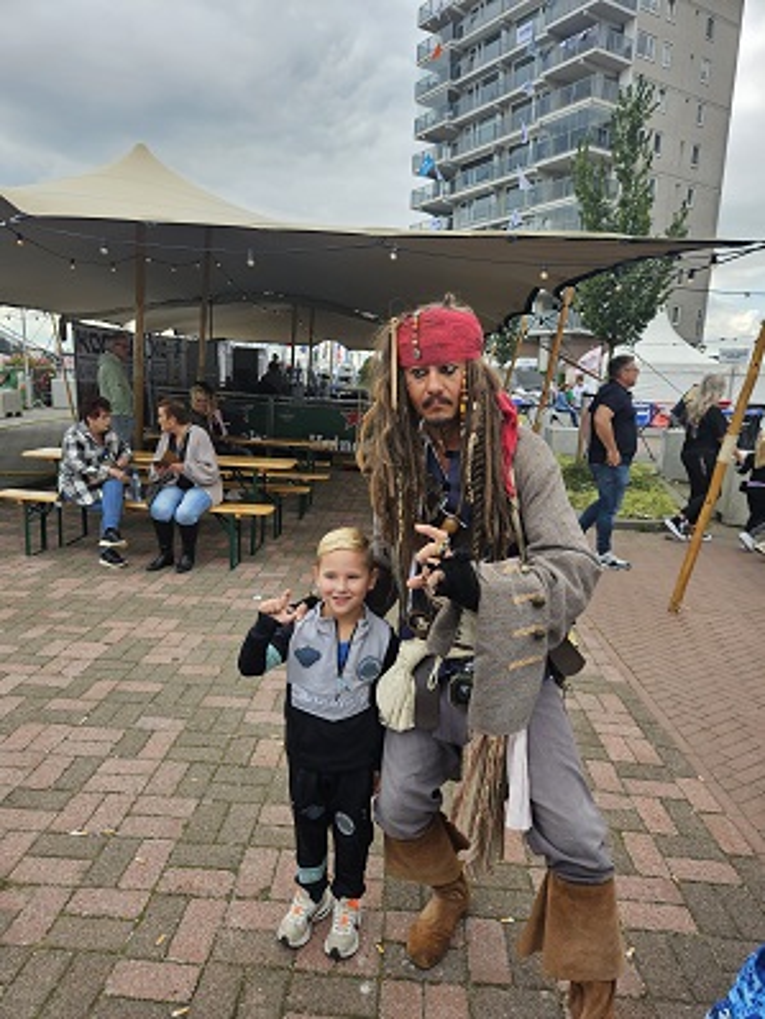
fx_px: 677
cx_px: 382
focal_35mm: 23
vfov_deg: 73.9
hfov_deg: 58.9
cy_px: 510
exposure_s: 1/565
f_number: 1.8
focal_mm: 5.4
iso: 32
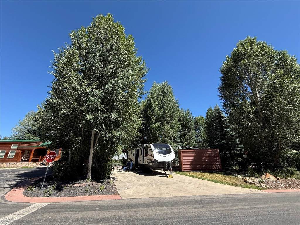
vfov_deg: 85.7
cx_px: 150
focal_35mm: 14
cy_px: 112
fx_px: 121
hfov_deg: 102.1
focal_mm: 2.22
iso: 64
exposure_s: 1/820
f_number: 2.2
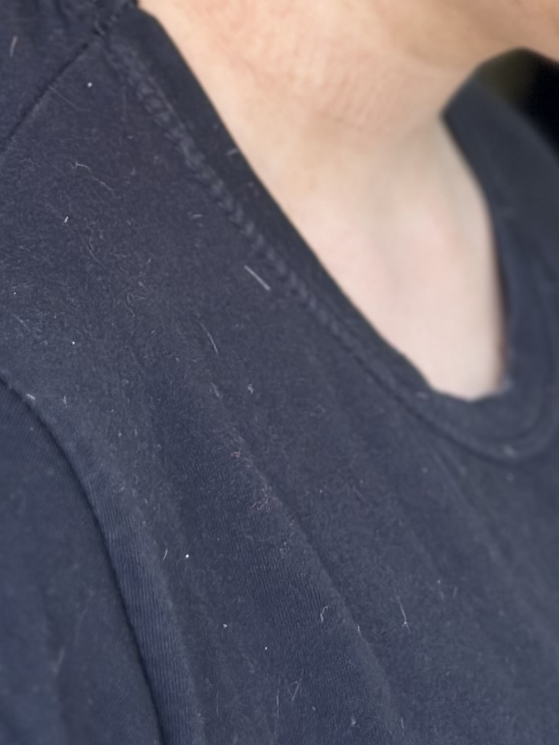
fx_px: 3187
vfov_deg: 12.9
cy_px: -252
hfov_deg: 9.9
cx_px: 637
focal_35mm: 148
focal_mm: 6.86
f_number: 1.78
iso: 64
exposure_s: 1/127
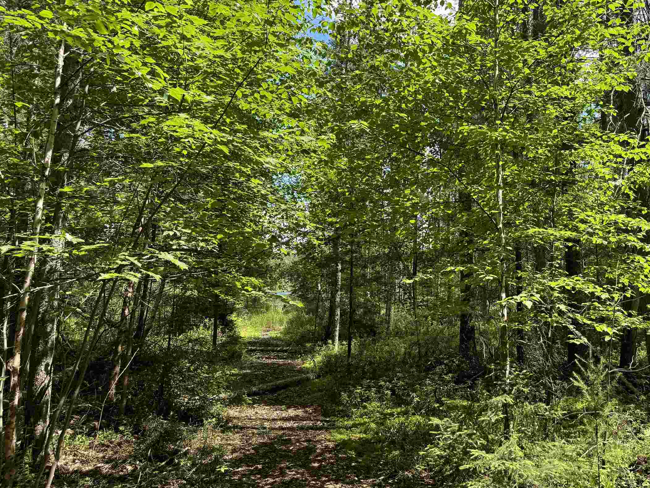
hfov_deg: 51.2
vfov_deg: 40.6
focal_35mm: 35
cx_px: 454
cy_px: 217
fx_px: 657
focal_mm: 6.76
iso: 80
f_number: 1.78
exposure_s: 1/1131
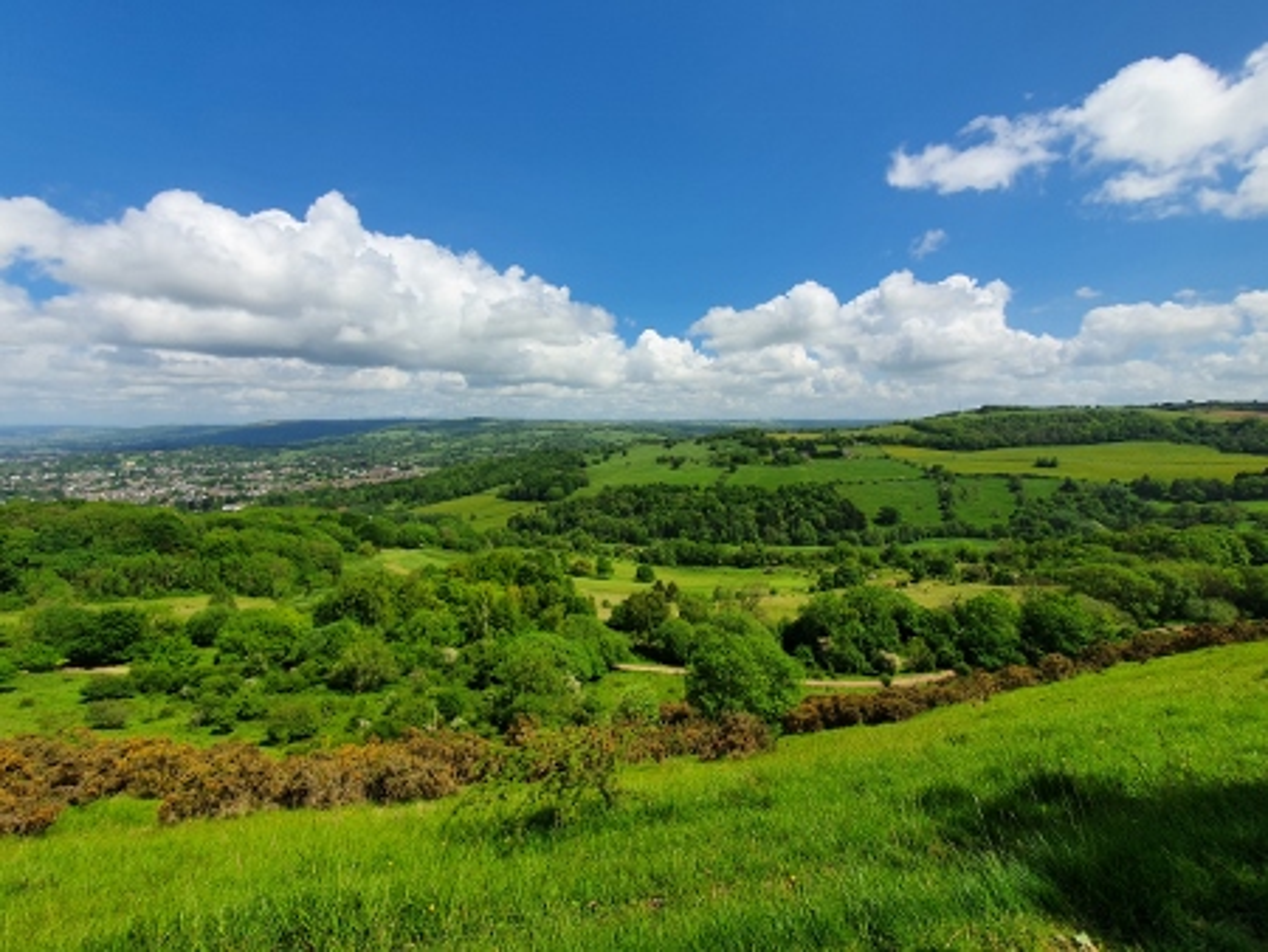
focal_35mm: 13
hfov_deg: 106.2
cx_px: 634
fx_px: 476
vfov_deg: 90.0
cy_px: 476
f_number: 2.2
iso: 50
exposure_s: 1/1536
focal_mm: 1.8
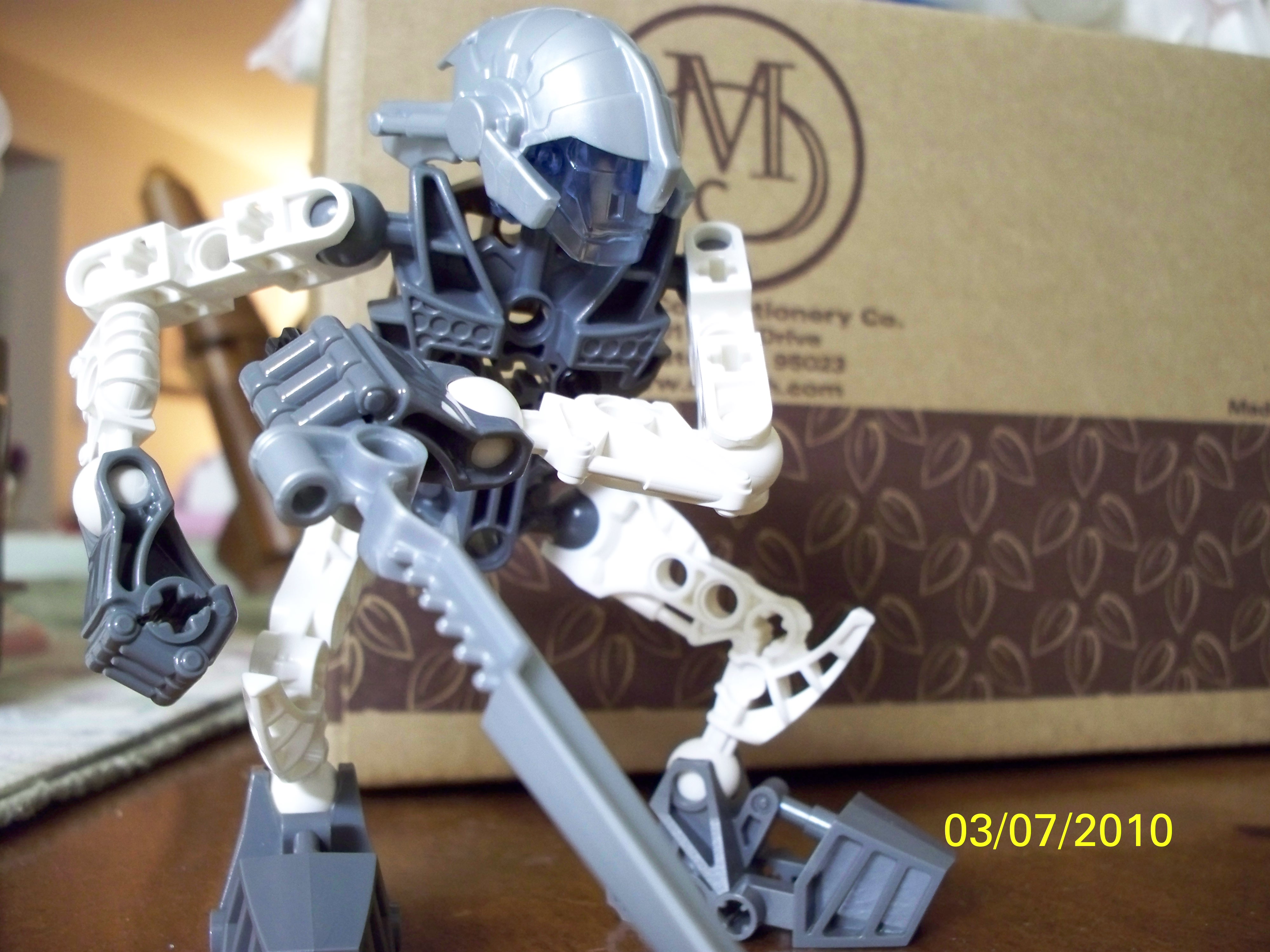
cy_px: 476
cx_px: 635
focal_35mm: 37
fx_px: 1357
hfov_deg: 50.1
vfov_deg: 38.7
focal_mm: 7.9
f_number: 3.4
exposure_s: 1/2.5
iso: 400
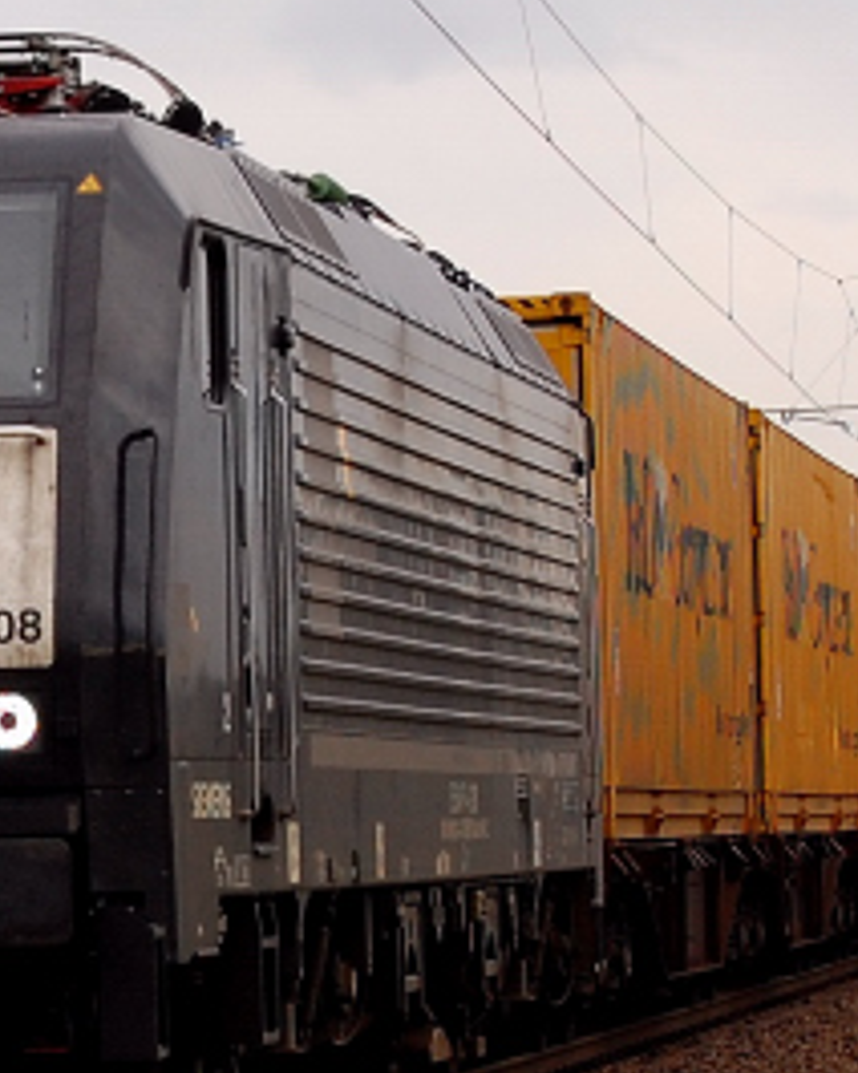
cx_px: -312
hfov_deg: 5.1
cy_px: 634
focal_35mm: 299
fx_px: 9485
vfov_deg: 6.5
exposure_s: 1/400
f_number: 7.1
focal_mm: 55
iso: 400
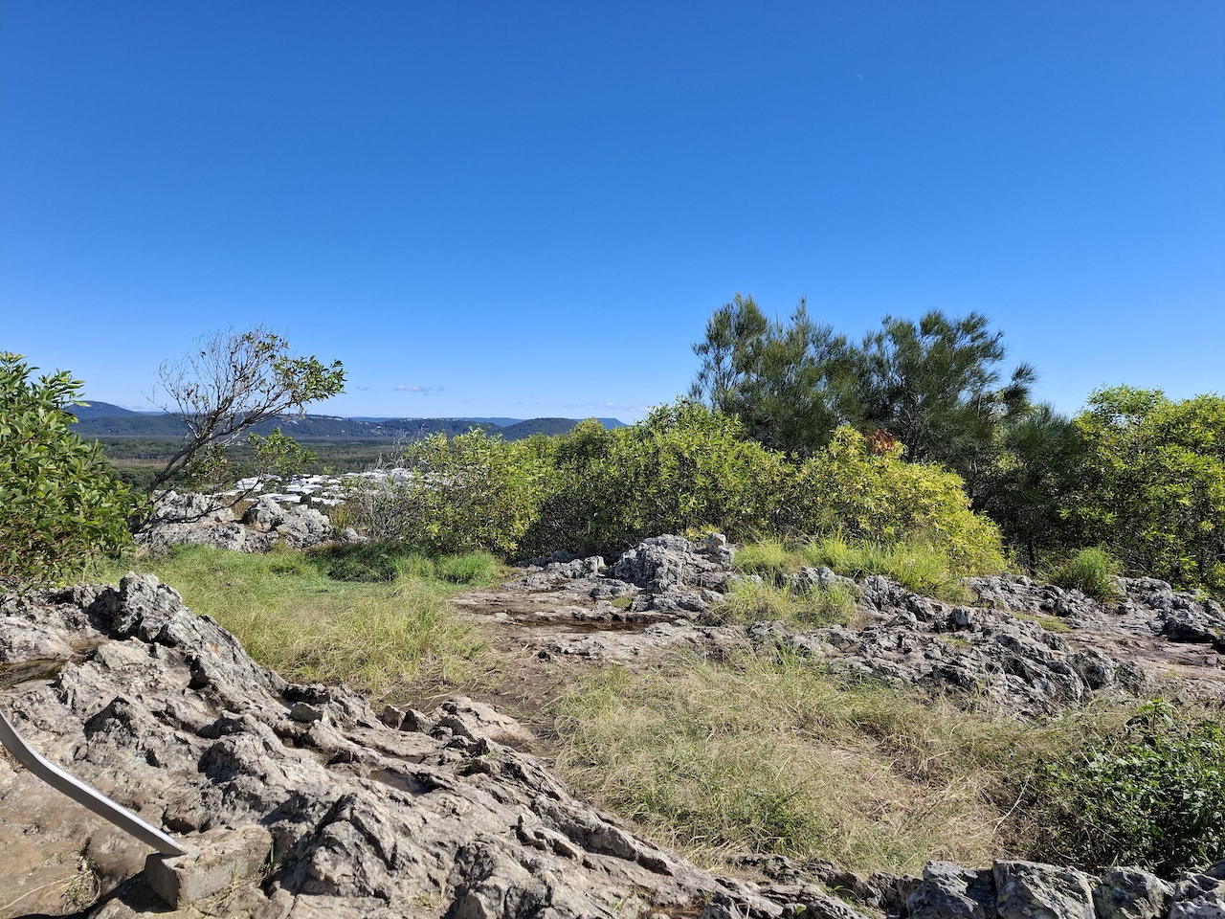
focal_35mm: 23
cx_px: 612
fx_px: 814
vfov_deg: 58.9
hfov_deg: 73.9
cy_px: 460
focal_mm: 5.54
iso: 50
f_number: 1.8
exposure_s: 1/1493
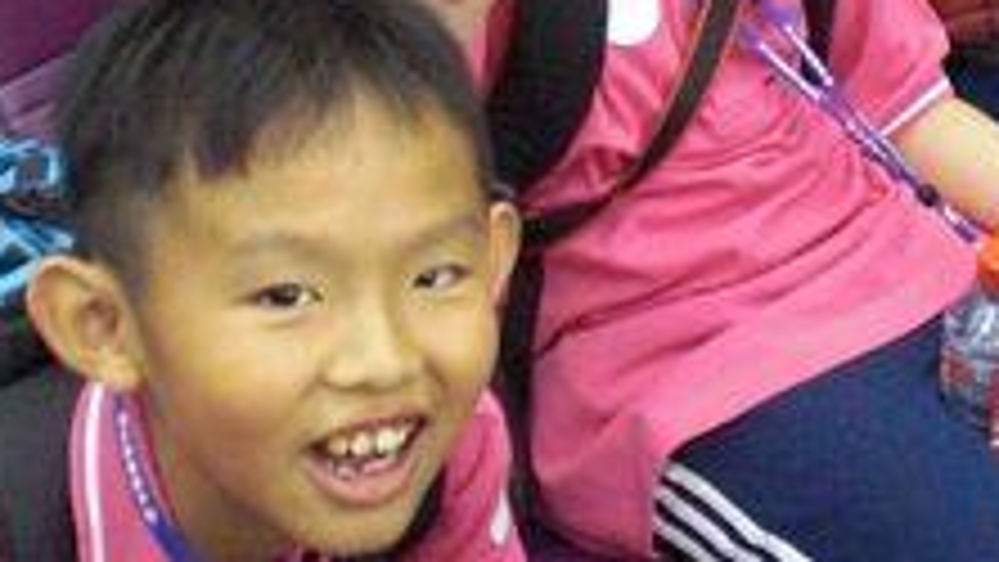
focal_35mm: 112
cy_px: -225
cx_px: 670
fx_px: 2968
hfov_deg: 19.0
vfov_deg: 10.5
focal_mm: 6.3
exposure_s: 1/13
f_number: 3.1
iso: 800
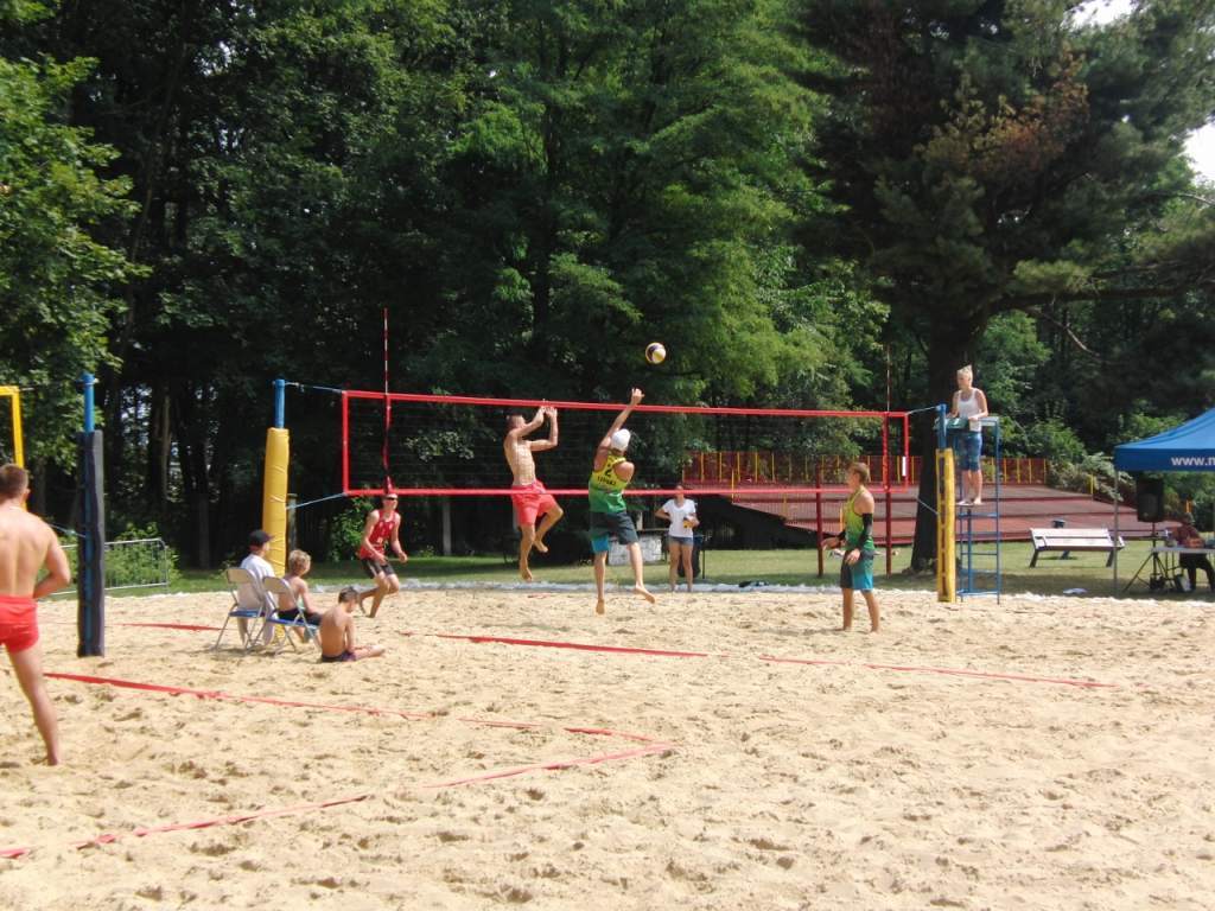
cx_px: 608
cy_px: 456
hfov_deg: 33.8
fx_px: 2001
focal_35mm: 57
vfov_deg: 25.7
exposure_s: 1/640
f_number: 3.4
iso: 100
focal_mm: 10.1
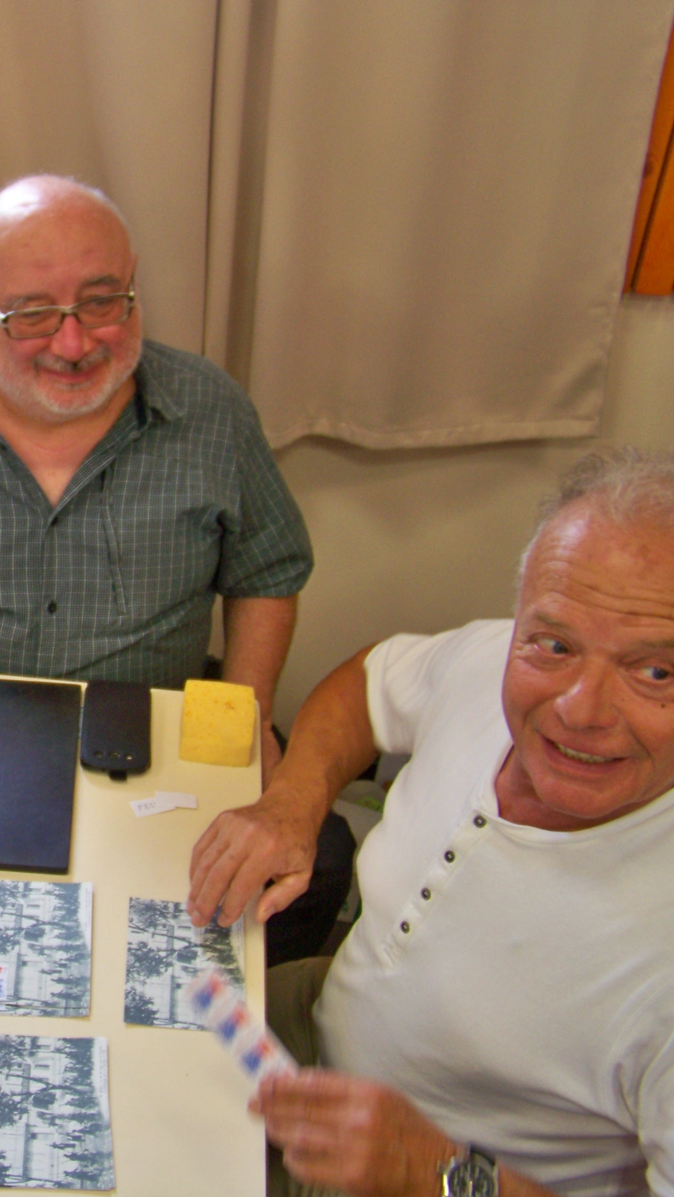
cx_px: -98
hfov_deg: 23.2
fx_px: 1525
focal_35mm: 48
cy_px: 598
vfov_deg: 42.9
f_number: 2.8
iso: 80
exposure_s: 1/30
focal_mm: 5.85
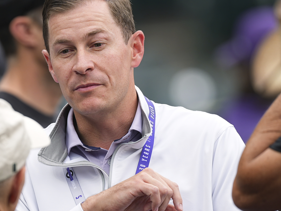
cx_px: 100
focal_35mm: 1276
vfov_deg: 1.2
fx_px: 10358
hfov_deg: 1.6
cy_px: 119
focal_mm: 600
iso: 320
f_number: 4
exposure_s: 1/500
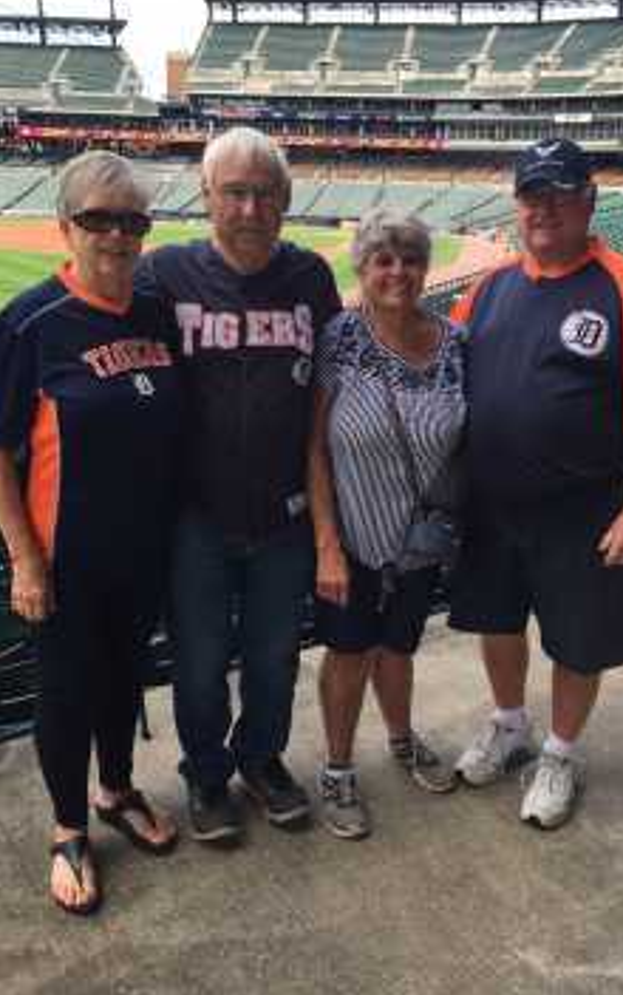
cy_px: 456
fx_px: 949
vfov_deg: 55.2
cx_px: 331
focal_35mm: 35
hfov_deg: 36.3
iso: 32
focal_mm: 4.15
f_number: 2.2
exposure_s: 1/608
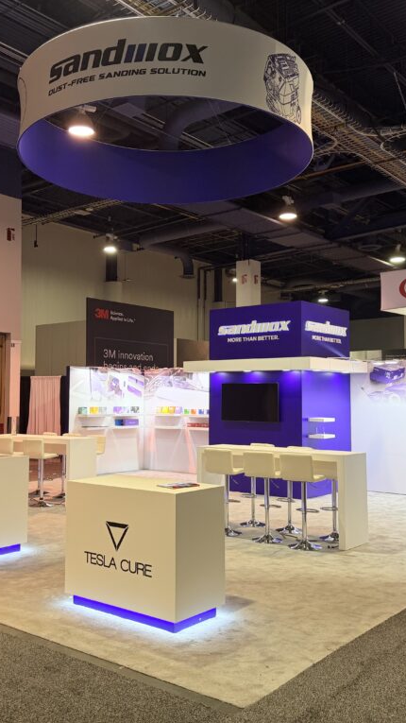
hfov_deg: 33.6
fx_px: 670
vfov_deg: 56.6
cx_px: 174
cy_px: 361
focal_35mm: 35
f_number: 1.78
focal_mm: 6.76
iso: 80
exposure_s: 1/120
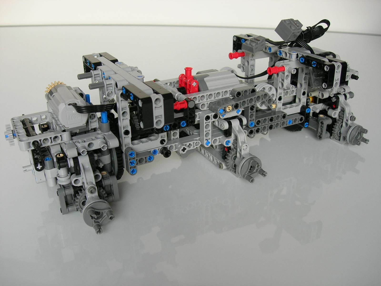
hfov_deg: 49.0
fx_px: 418
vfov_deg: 37.7
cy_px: 143
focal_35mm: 38
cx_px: 190
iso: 64
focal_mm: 7.8
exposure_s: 1/13.4
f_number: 2.8
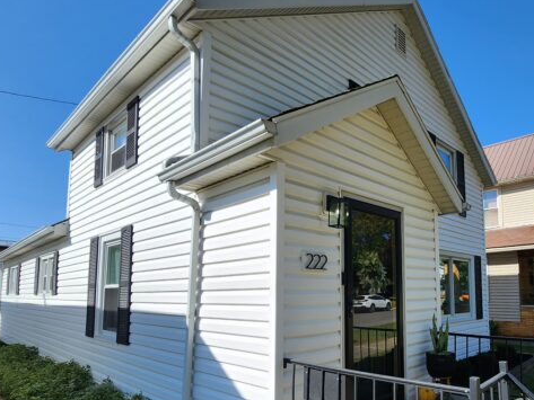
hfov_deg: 74.2
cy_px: 261
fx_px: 339
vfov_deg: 59.9
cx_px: 352
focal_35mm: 22
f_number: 2.2
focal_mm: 2.2
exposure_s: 1/1824
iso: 50
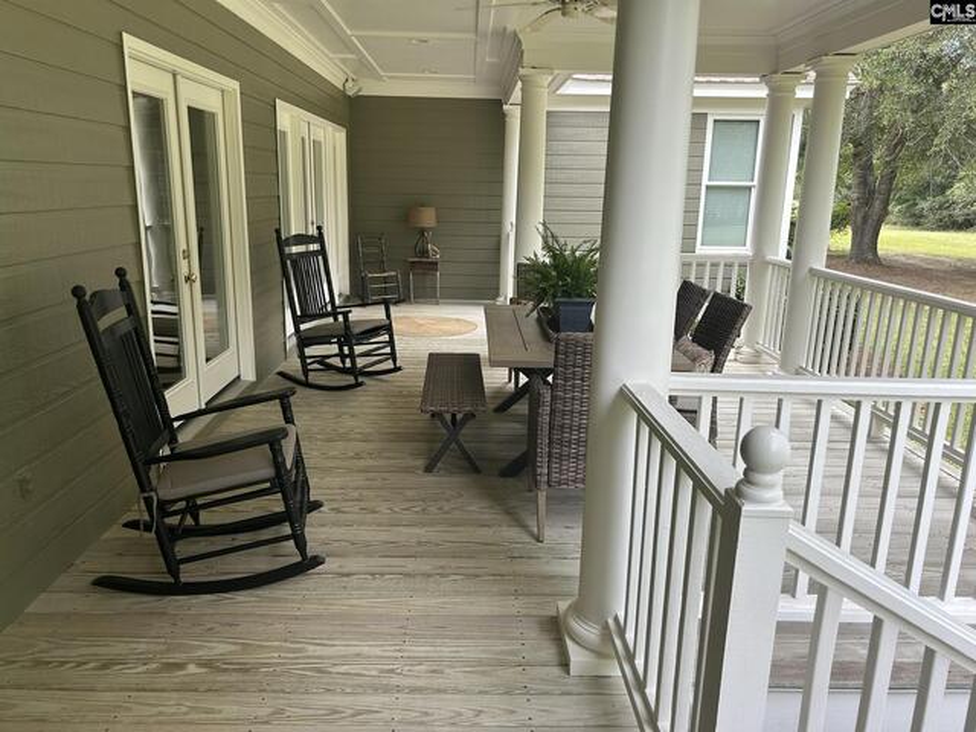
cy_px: 366
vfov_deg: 53.1
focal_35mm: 26
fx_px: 733
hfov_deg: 67.3
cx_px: 488
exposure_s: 1/401
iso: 50
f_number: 1.5
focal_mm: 5.7
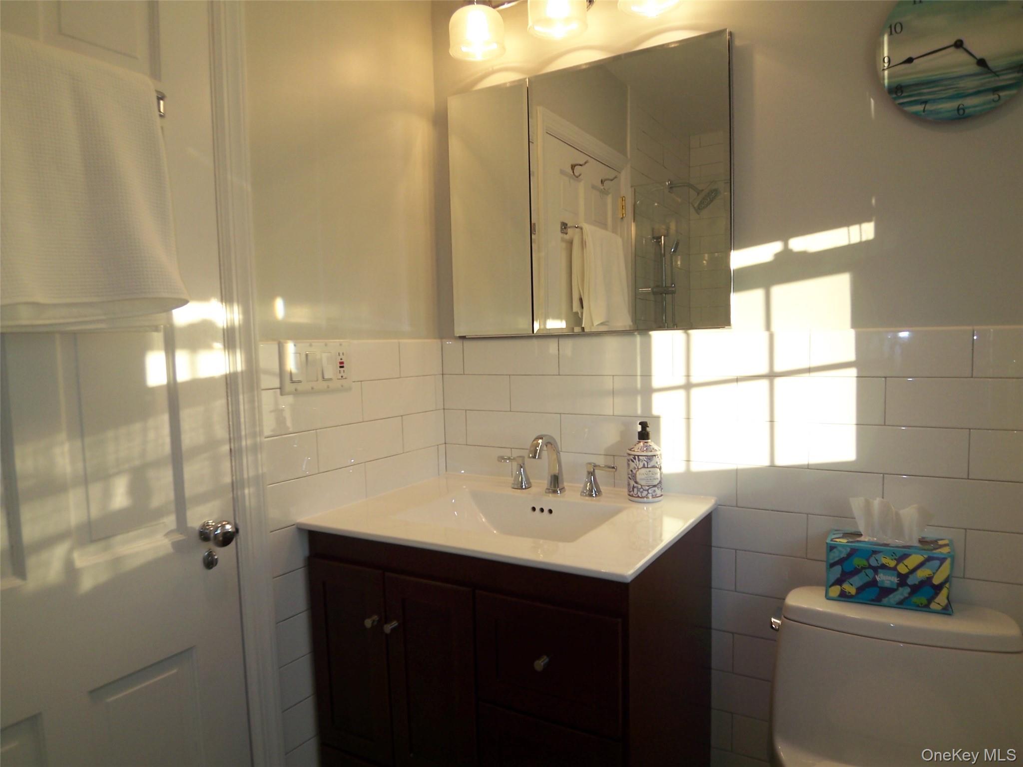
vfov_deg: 58.9
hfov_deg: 73.9
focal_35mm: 23
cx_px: 512
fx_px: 680
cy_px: 384
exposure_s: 1/30
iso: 50
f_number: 2.8
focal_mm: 3.8
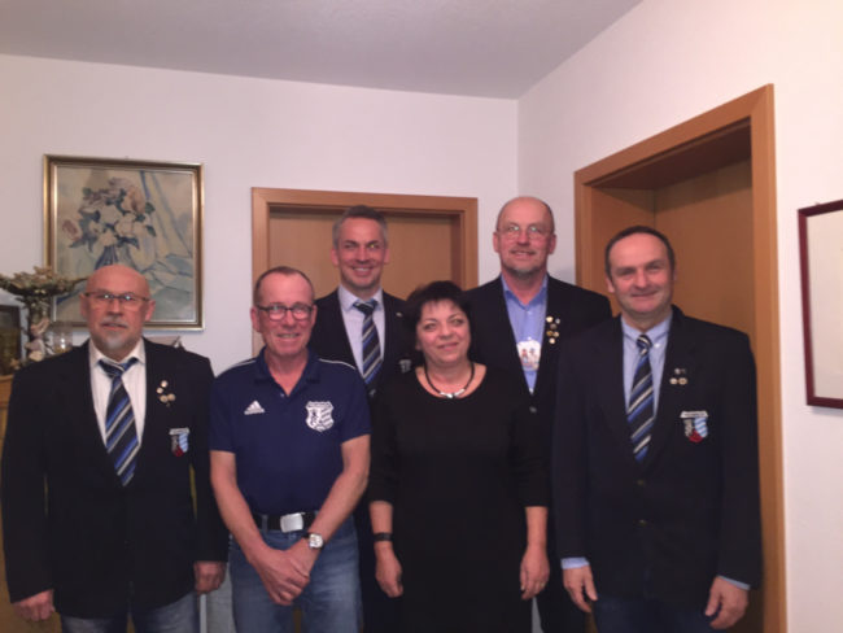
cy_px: 316
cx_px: 422
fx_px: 706
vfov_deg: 48.3
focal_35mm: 29
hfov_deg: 61.6
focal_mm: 4.15
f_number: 2.2
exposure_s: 1/17
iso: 160
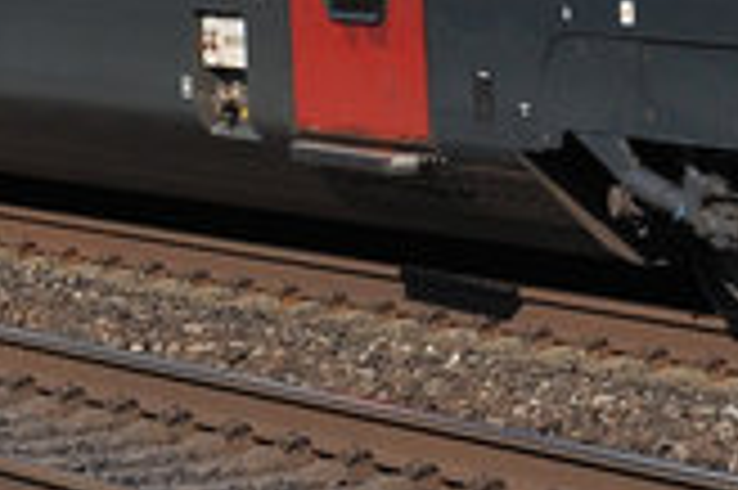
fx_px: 9011
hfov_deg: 4.7
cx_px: -76
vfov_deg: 3.1
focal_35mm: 440
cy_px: -627
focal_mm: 40
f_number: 8
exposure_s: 1/1000
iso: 200
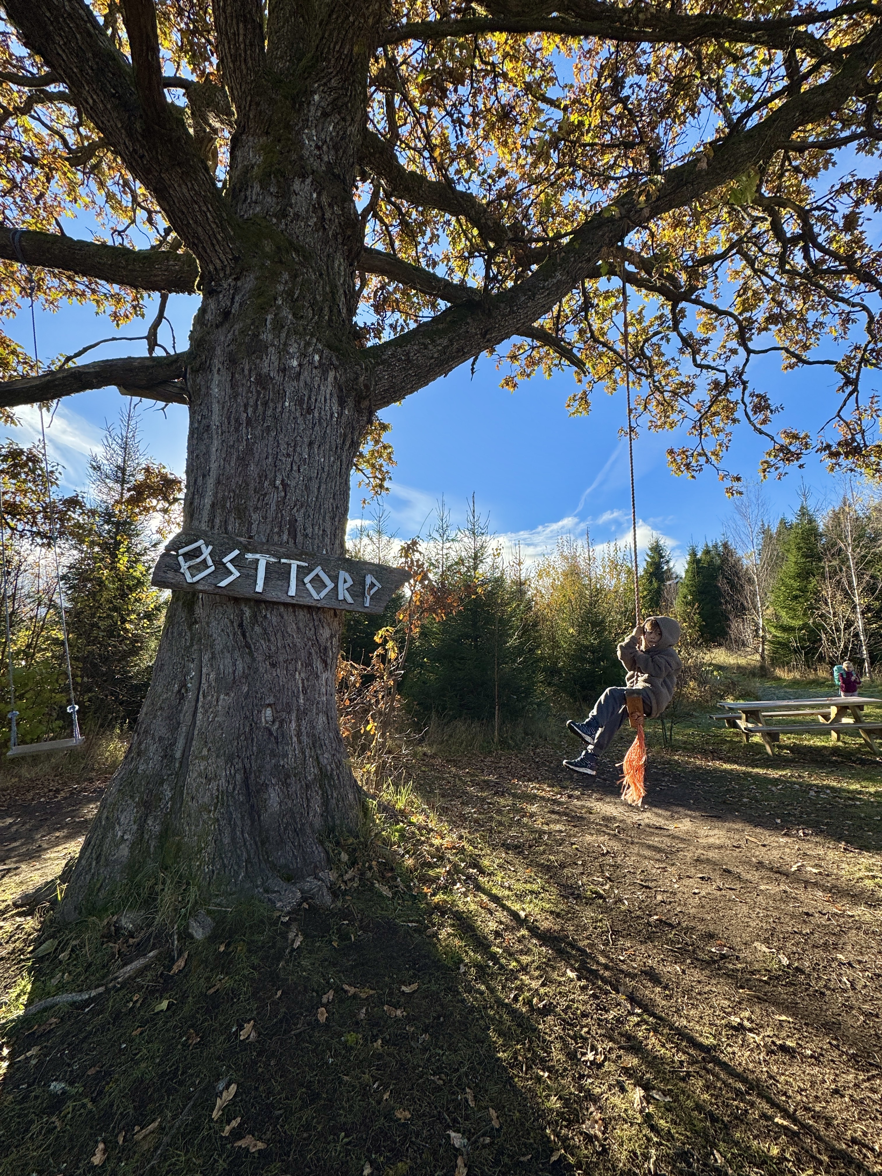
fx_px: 476
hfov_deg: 85.7
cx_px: 441
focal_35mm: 14
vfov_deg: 102.1
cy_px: 588
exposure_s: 1/1236
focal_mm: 2.22
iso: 50
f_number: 2.2
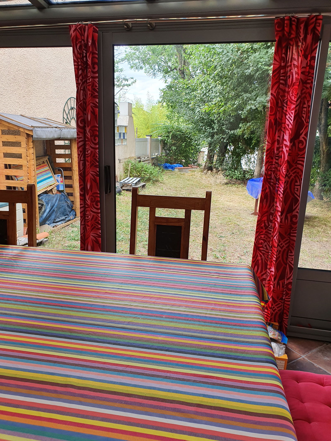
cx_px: 166
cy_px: 220
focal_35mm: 26
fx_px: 331
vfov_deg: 67.3
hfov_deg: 53.1
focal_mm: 4.32
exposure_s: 1/100
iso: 50
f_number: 2.4
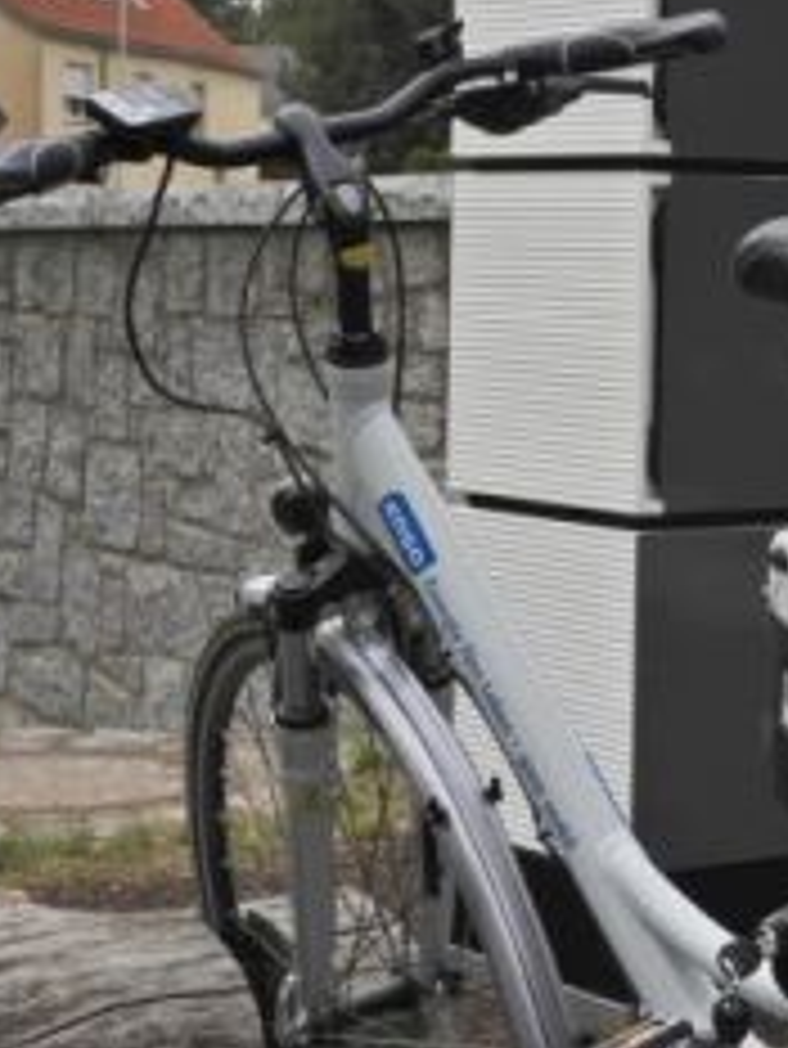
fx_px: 3123
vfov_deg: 19.0
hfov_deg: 14.2
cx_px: 747
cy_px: 315
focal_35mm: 103
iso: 100
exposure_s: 1/500
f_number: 3.8
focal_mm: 7.2
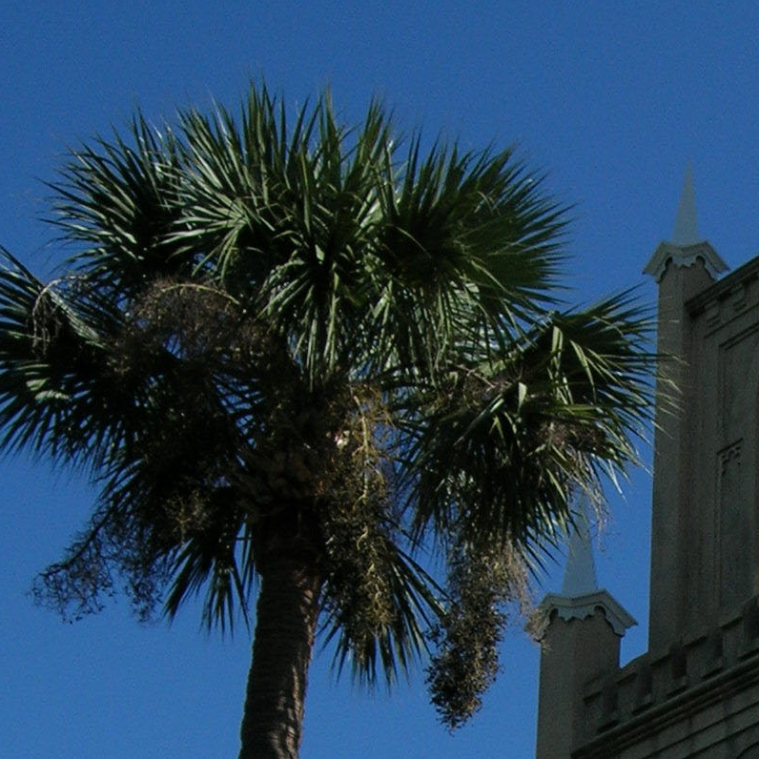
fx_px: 2927
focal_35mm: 118
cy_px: 1001
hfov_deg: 14.4
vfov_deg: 14.2
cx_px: 877
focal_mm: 8.5
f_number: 4.9
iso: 64
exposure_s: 1/784
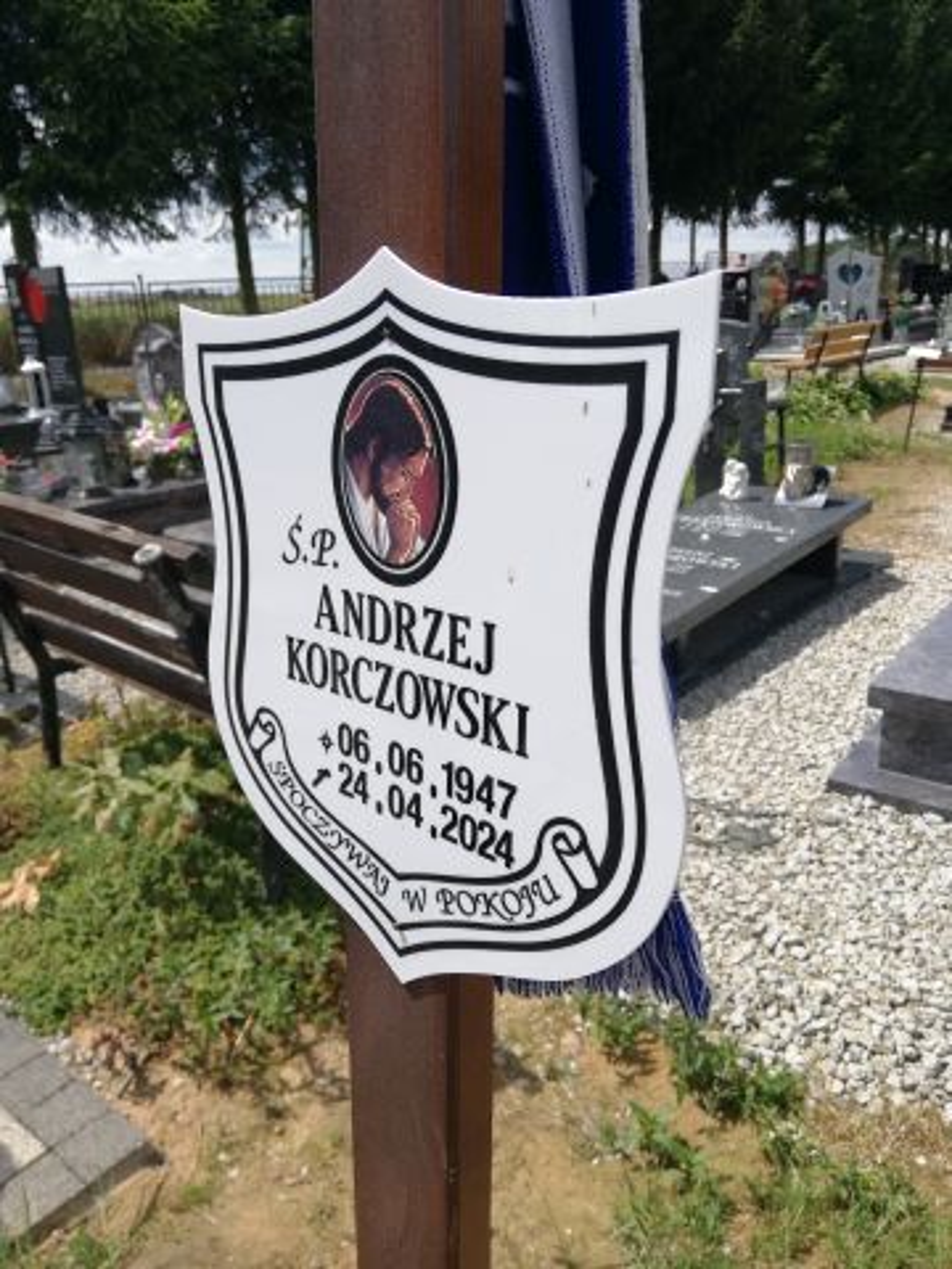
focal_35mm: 26
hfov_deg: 53.1
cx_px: 476
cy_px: 634
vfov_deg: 67.3
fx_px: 953
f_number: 2.2
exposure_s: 1/722
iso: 50
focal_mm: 3.81
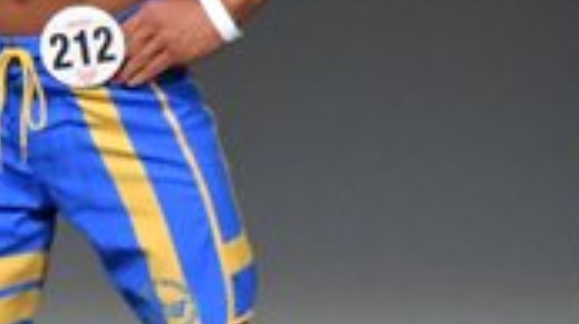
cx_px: -544
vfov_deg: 0.7
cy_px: 63
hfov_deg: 1.2
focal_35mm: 1758
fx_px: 26969
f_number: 5.6
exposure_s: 1/400
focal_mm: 250
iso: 5000
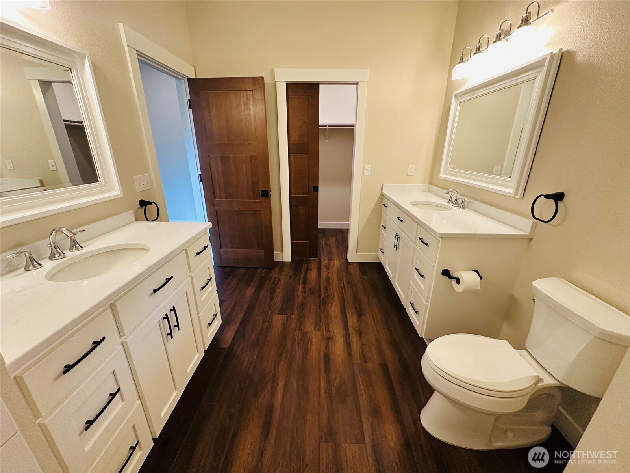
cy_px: 236
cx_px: 315
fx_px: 255
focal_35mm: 14
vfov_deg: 85.7
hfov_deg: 102.1
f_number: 2.2
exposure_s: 1/120
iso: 320
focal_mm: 2.22
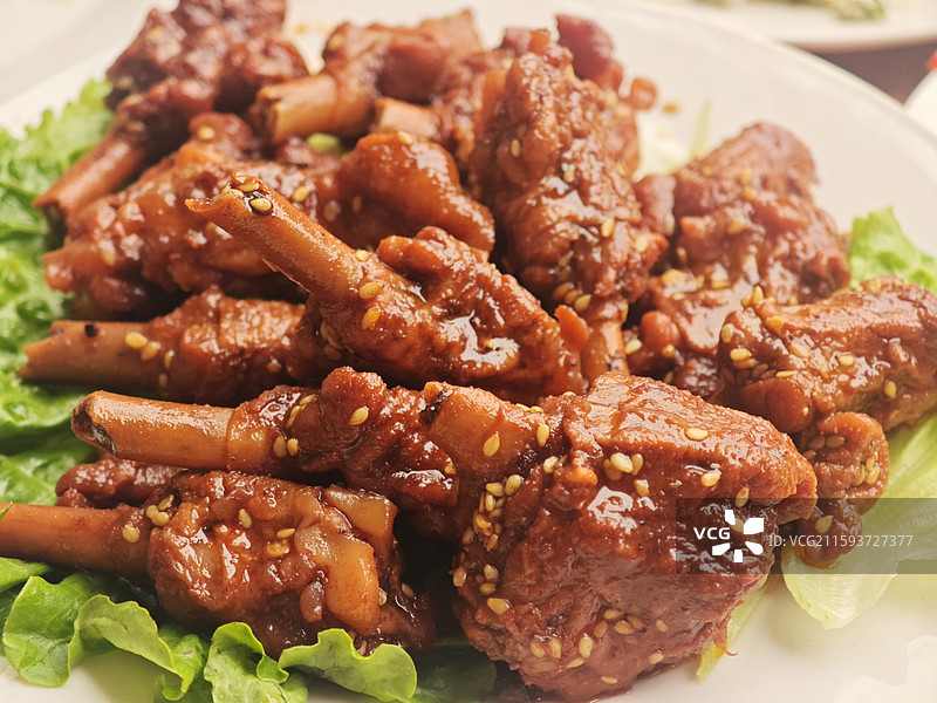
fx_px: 2030
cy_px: 352
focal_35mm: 75
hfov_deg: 26.0
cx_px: 468
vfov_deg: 19.6
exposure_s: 1/100
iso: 100
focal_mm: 12.28
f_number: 1.8
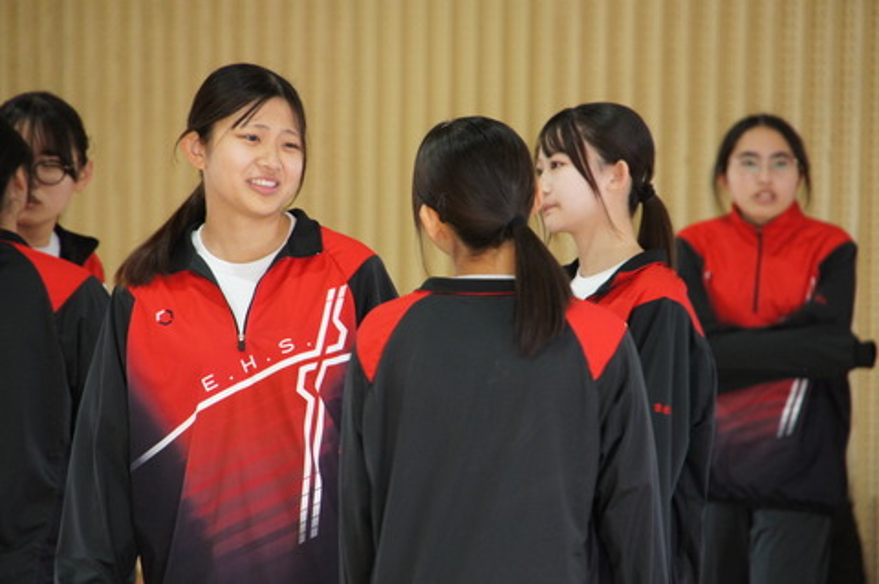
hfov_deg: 6.9
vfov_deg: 4.6
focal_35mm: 300
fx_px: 7317
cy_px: 292
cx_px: 440
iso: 1600
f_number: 6.3
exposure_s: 1/60
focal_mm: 200
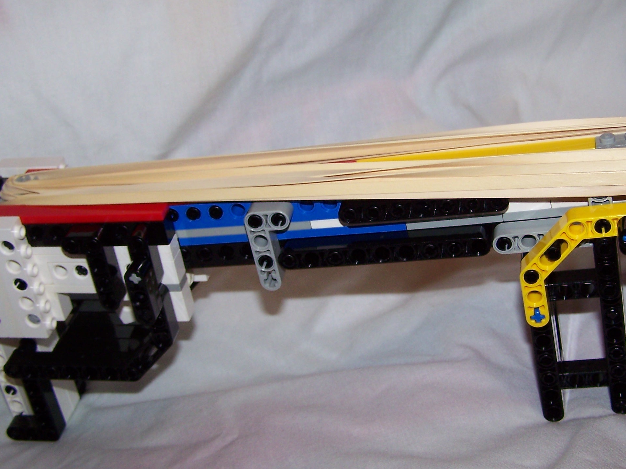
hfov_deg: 31.5
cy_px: 227
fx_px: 1103
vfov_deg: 24.0
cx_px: 391
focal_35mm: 61
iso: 80
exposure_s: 1/60
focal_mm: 6.3
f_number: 2.8
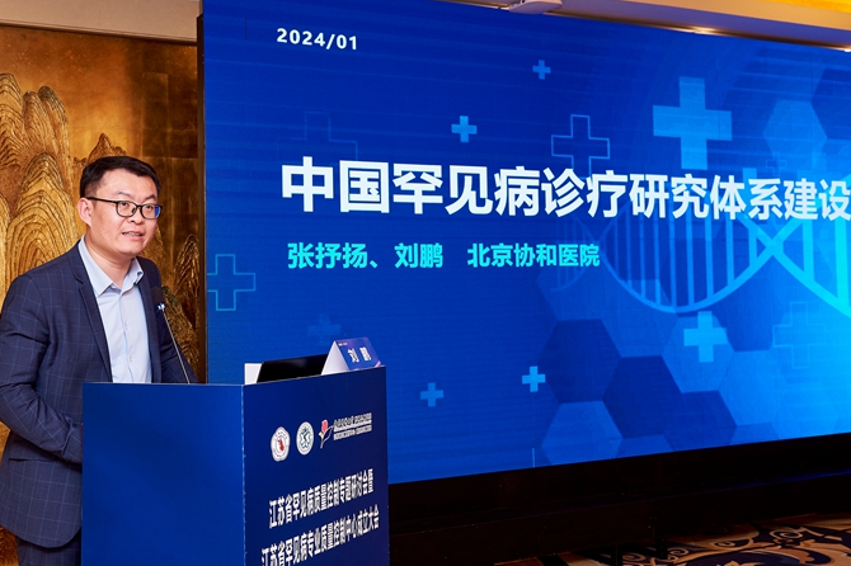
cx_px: 353
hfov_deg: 45.3
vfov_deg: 31.1
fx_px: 1016
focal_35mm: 43
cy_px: 248
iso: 800
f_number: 5.6
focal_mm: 36
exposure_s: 1/125
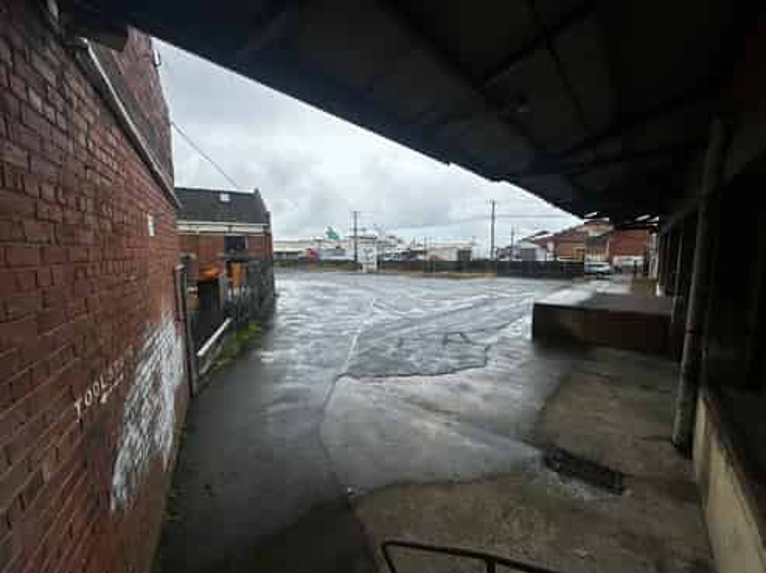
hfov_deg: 102.1
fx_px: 310
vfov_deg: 85.6
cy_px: 286
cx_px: 383
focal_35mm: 14
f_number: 2.2
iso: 40
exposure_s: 1/654
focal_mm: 2.22
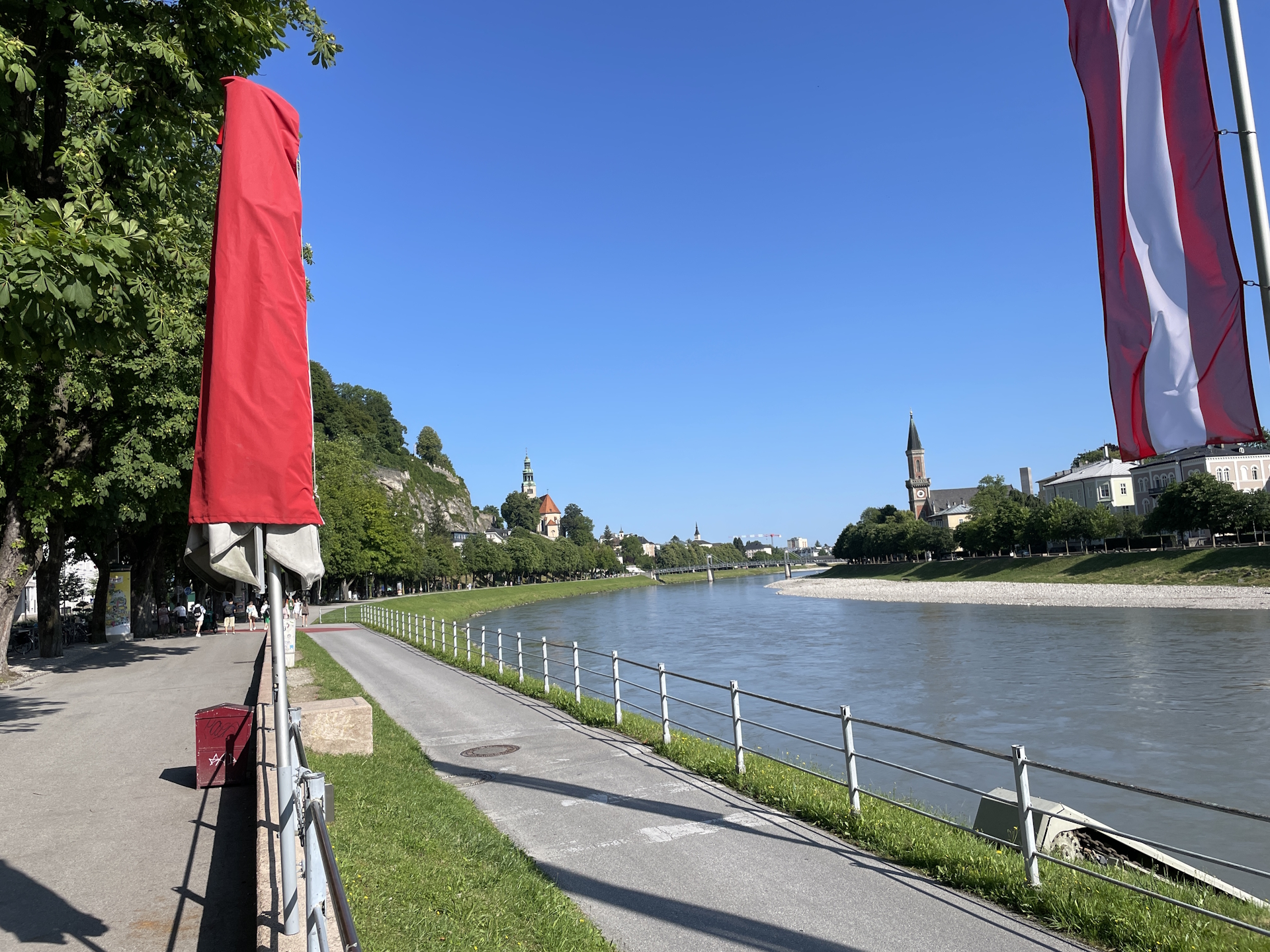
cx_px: 635
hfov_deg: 67.3
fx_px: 954
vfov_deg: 53.1
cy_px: 476
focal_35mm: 26
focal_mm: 4.2
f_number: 1.6
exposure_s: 1/3205
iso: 32
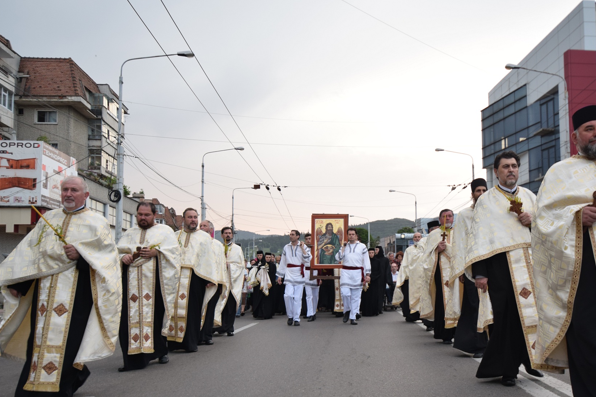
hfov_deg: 54.8
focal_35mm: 35
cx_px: 340
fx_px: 573
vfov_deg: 38.1
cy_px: 234
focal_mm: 19
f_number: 4.2
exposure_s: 1/100
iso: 500
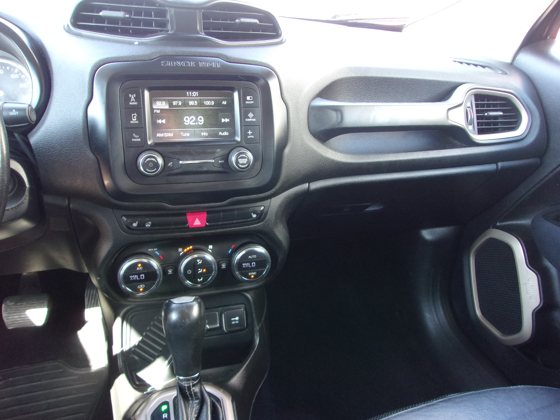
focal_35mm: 27
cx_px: 280
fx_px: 437
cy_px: 210
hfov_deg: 65.3
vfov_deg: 51.4
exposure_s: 1/34
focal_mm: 4.9
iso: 264
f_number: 3
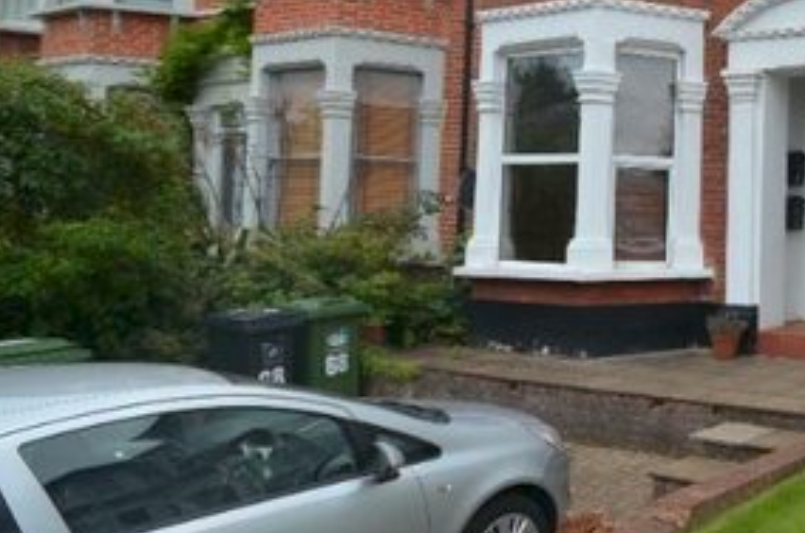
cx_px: 924
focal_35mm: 37
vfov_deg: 35.5
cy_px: 190
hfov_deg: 40.0
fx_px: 826
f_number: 7.1
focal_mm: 10
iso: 200
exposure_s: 1/200
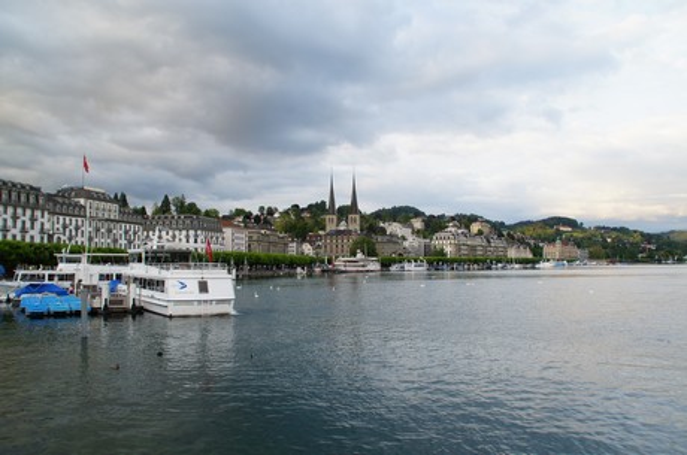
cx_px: 344
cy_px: 228
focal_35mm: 27
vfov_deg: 47.8
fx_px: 514
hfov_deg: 67.5
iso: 100
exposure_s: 1/40
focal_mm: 18
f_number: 7.1
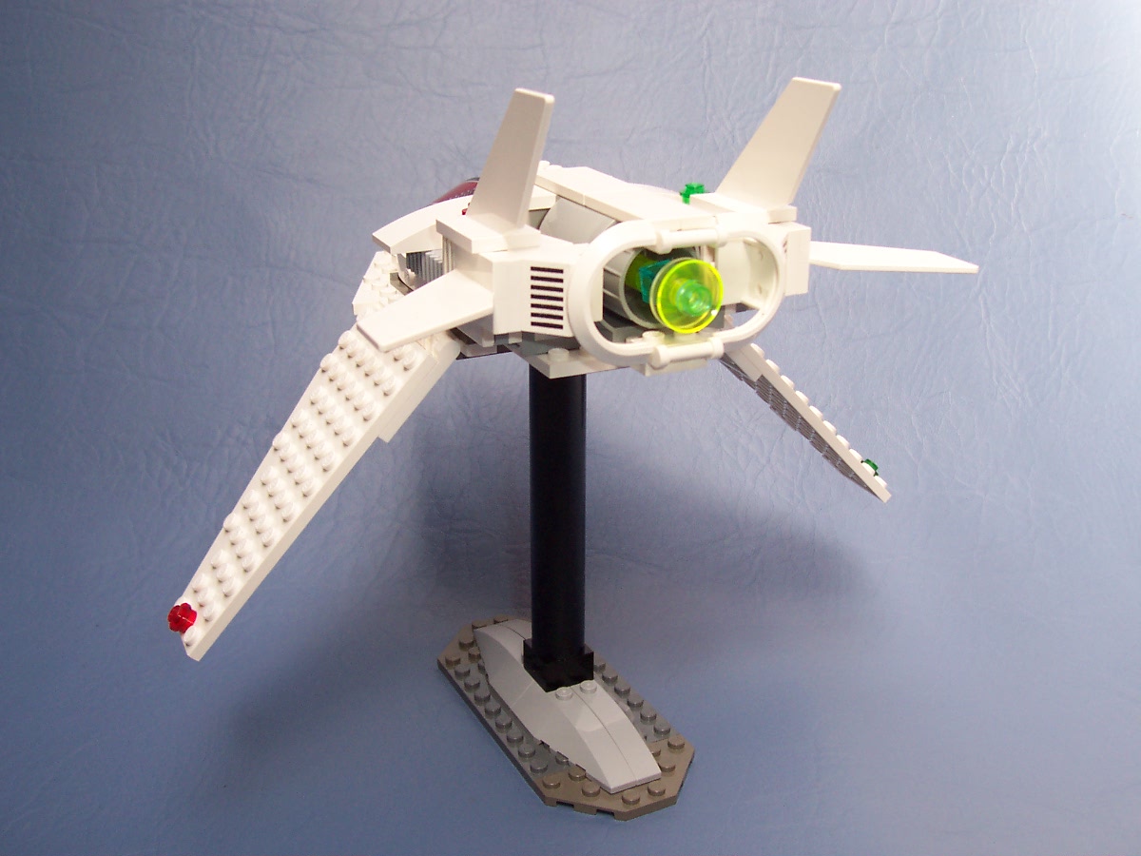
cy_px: 428
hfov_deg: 50.1
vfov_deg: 38.7
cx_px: 570
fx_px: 1220
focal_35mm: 37
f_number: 2.8
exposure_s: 1/180
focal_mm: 5.6
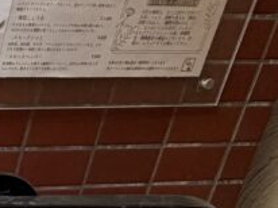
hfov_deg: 15.6
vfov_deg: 15.7
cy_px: 307
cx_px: -337
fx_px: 698
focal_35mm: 87
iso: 250
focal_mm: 2.22
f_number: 2.2
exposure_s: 1/121
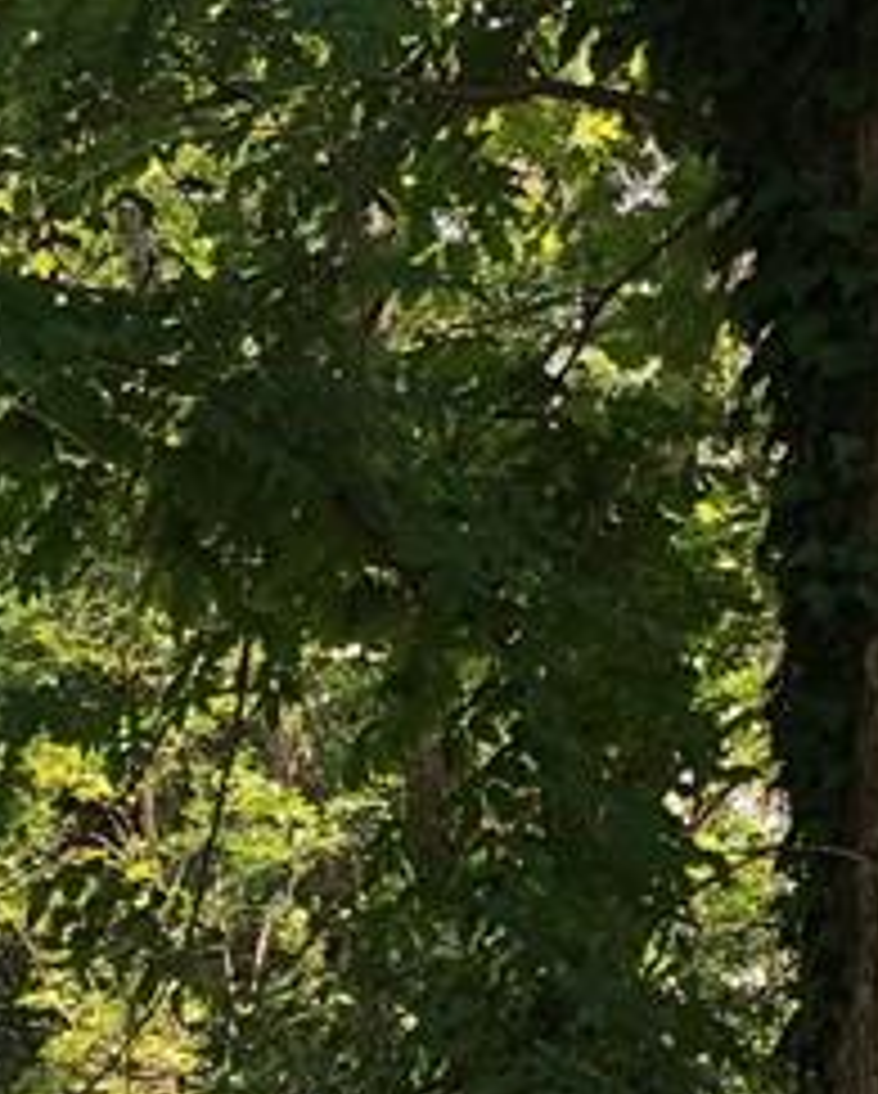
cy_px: 932
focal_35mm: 115
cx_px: -901
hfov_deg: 11.9
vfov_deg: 16.5
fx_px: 3728
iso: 20
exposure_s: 1/125
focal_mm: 4
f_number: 1.8
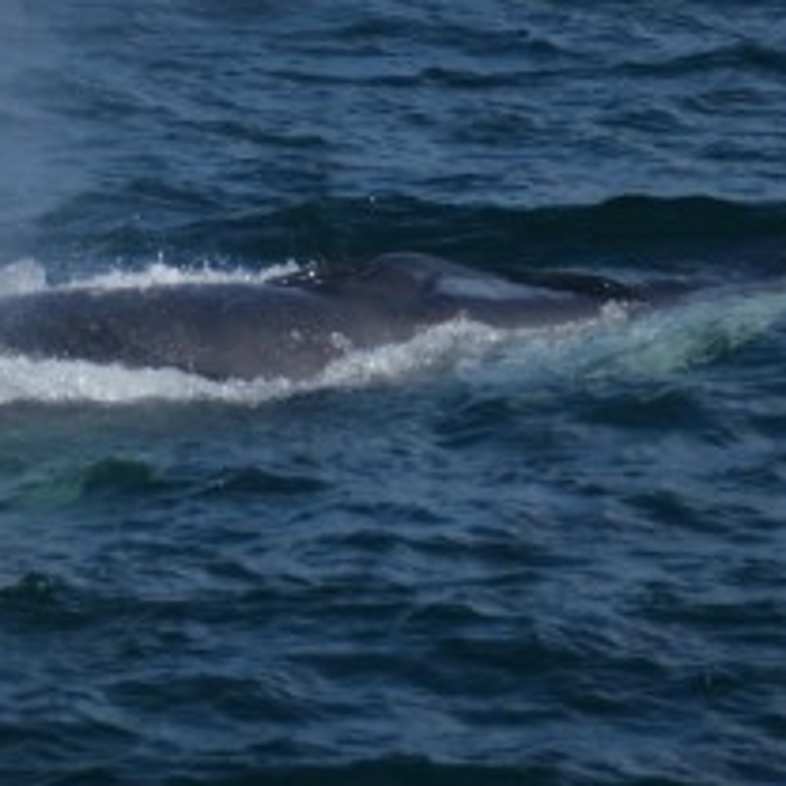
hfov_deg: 4.8
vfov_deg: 4.8
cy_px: -170
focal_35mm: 364
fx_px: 9356
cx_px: -419
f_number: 4
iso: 200
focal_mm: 55
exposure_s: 1/4000
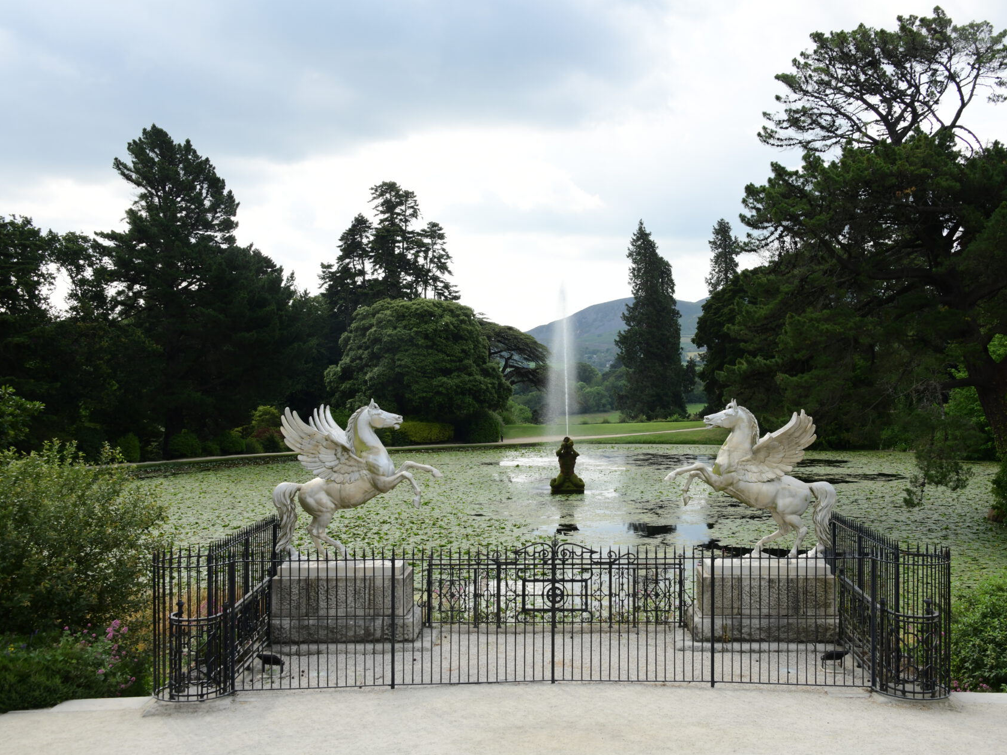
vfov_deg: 32.9
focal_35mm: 44
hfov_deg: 42.9
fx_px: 1280
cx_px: 565
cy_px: 378
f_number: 13
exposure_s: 1/320
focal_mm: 40
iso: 500
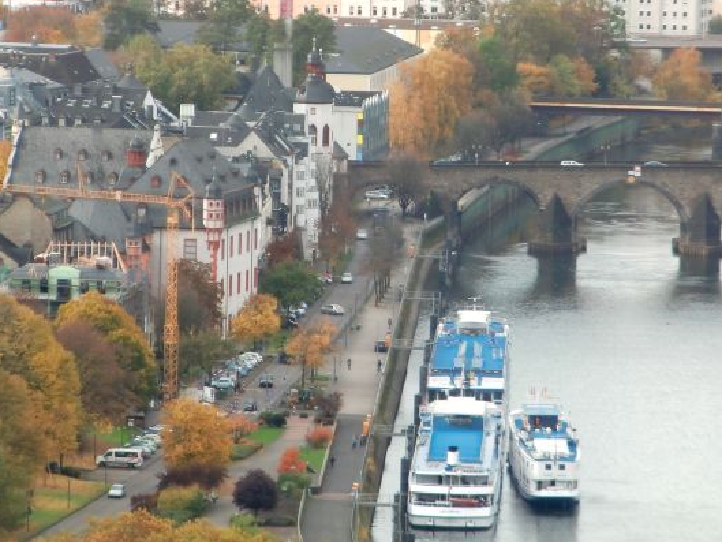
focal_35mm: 363
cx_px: 374
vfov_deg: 4.1
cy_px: 167
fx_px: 7573
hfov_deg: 5.5
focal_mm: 43
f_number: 5.8
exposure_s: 1/250
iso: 160
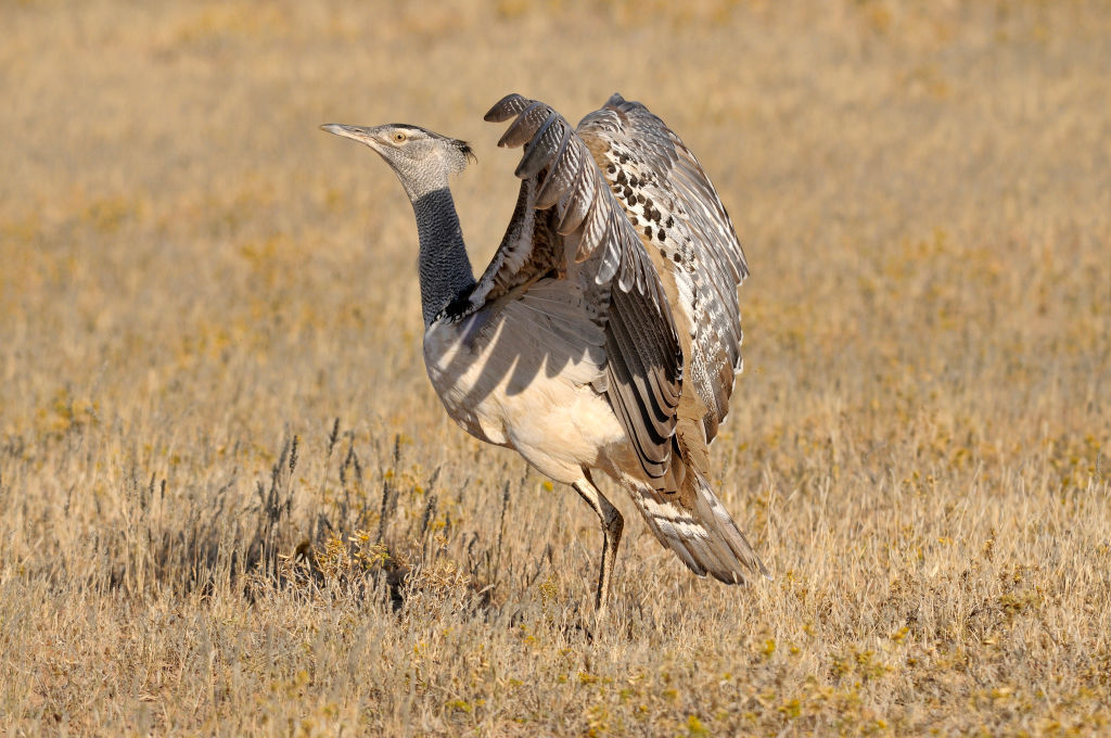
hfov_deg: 4.6
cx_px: 556
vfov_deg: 3.0
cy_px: 369
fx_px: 13870
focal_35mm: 450
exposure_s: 1/2000
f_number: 6.3
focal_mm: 300
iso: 400
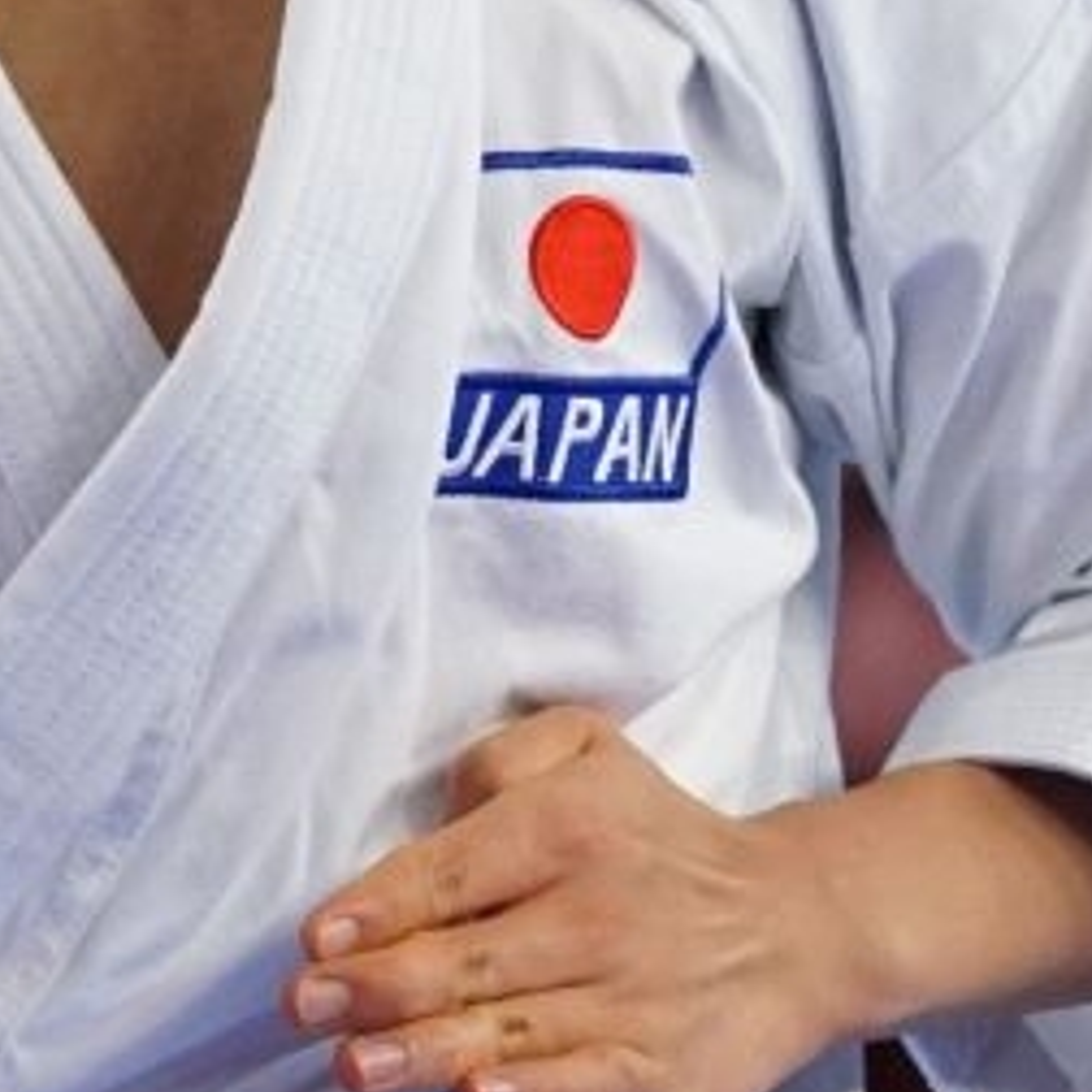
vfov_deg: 1.2
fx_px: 52001
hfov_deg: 1.2
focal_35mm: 1457
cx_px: 451
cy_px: 498
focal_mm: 160
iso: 800
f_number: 3.2
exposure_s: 1/400
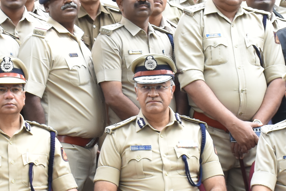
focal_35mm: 155
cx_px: 139
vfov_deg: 8.9
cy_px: 74
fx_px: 1231
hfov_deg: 13.3
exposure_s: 1/125
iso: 500
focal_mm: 27
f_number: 6.7
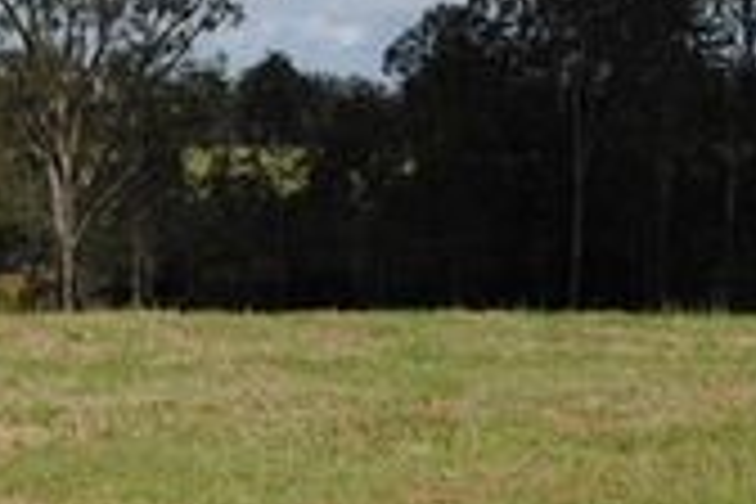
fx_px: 2814
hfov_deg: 15.0
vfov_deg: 10.2
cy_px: 241
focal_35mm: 134
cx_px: -45
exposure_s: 1/320
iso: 100
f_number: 9
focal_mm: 32
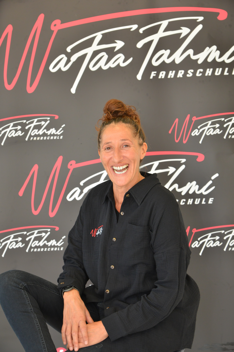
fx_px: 731
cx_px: 117
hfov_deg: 18.2
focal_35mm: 75
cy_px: 176
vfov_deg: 27.0
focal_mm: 75
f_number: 9
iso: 1600
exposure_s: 1/60
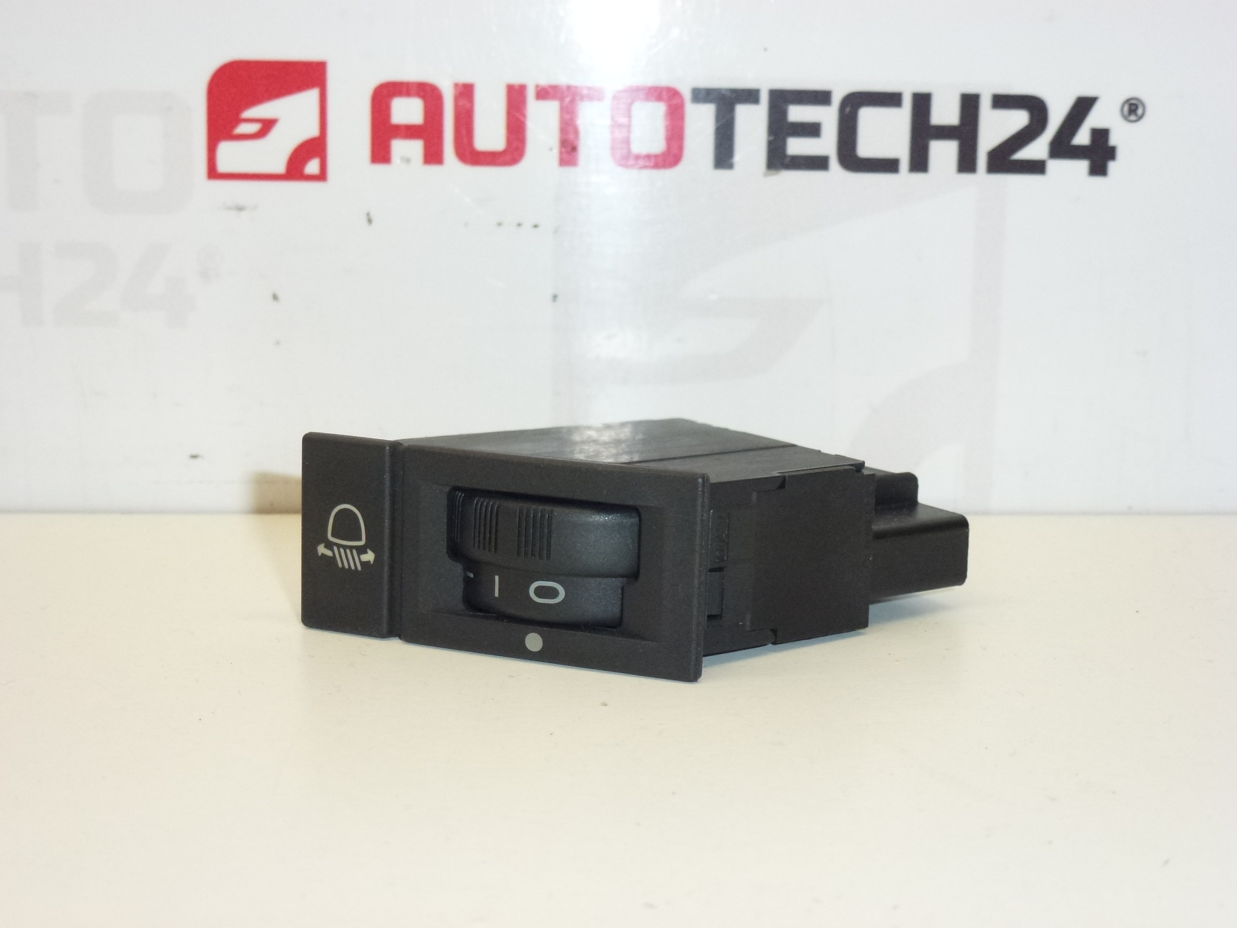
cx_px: 618
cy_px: 464
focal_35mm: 52
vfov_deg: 28.0
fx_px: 1858
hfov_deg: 36.8
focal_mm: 9.4
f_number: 4.3
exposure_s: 1/200
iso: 400
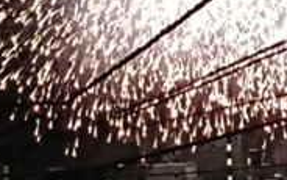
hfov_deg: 11.3
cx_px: 326
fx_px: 1424
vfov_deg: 7.2
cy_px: 47
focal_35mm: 182
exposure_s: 1/20
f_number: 1.7
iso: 5000
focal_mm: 4.7
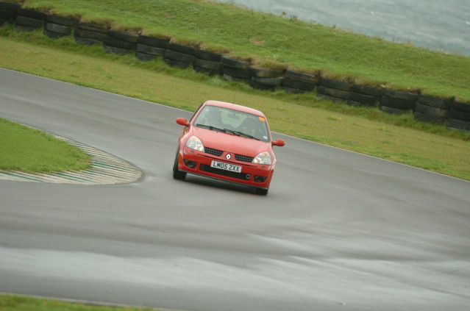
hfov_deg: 6.9
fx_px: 3908
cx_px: 235
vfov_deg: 4.6
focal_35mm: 300
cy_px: 156
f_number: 2.8
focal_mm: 200
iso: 200
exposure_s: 1/500
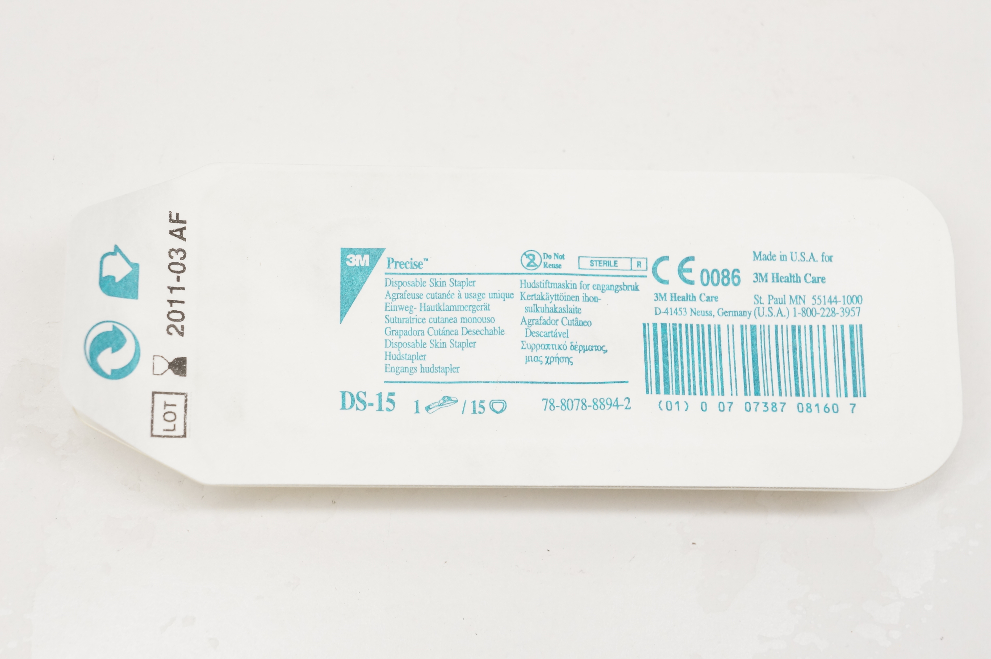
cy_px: 330
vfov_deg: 16.5
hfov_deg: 24.6
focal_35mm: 82
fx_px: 2269
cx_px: 496
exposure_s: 1/100
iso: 800
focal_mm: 55
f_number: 7.1
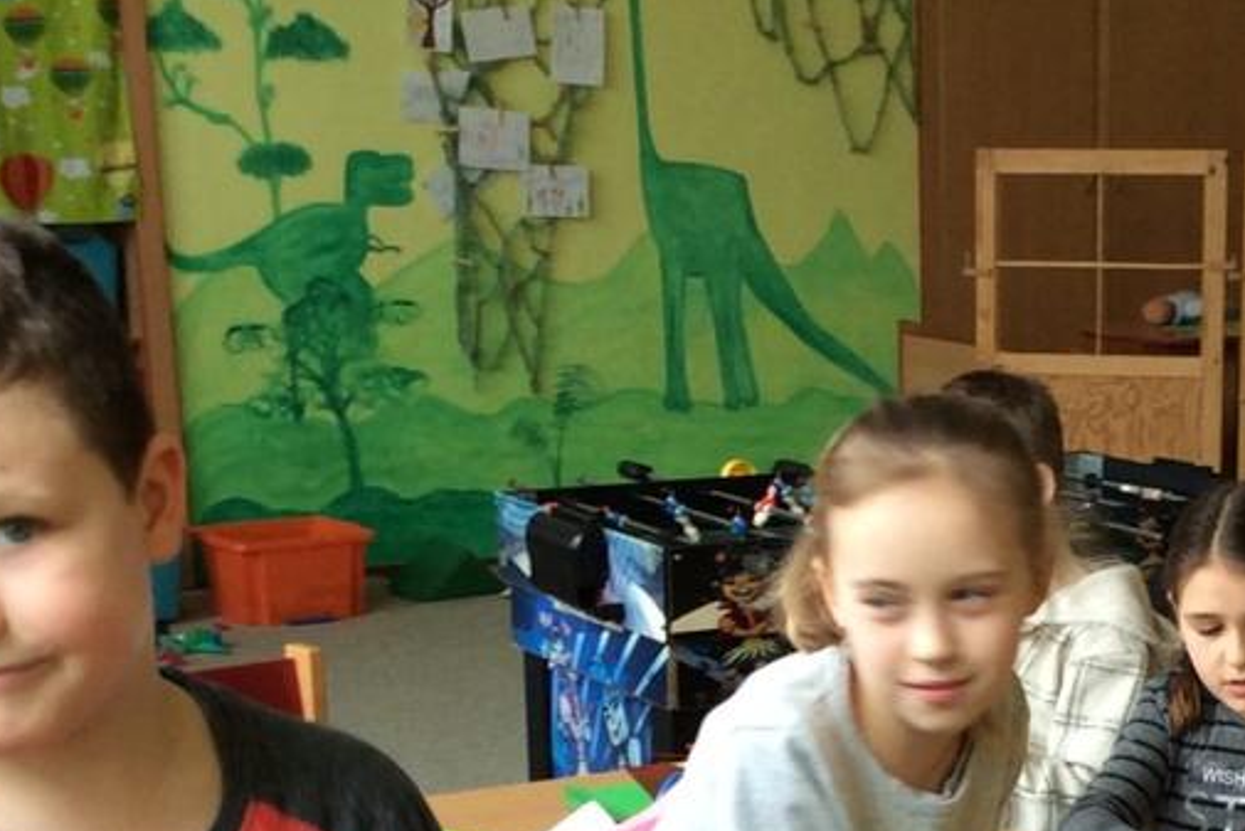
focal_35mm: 88
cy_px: 948
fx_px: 3044
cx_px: 1023
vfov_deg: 15.1
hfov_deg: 22.7
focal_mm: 3.3
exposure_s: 1/25
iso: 64
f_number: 2.4
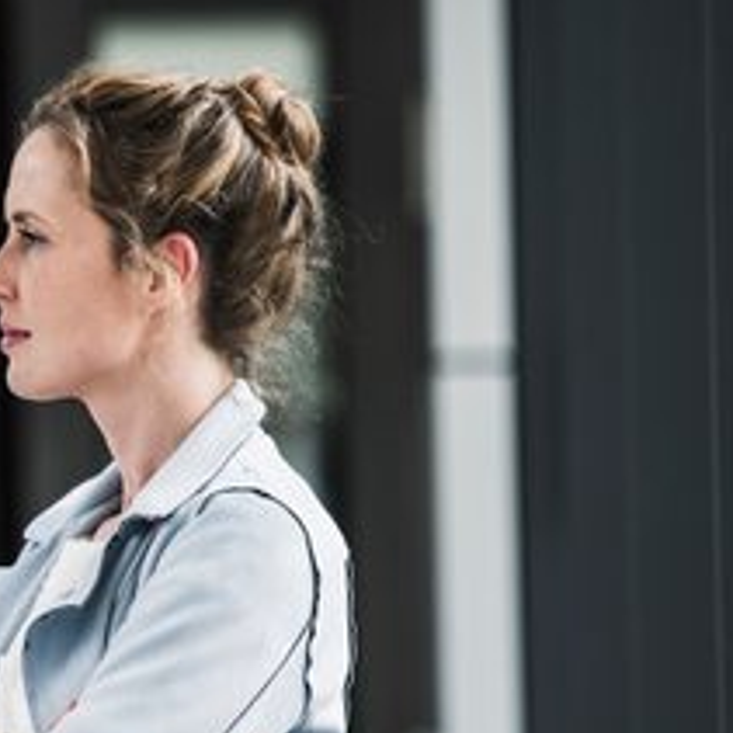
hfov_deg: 3.1
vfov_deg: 3.1
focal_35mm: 563
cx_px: -219
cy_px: 415
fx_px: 13488
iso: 400
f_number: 3.2
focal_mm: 200
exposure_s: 1/800
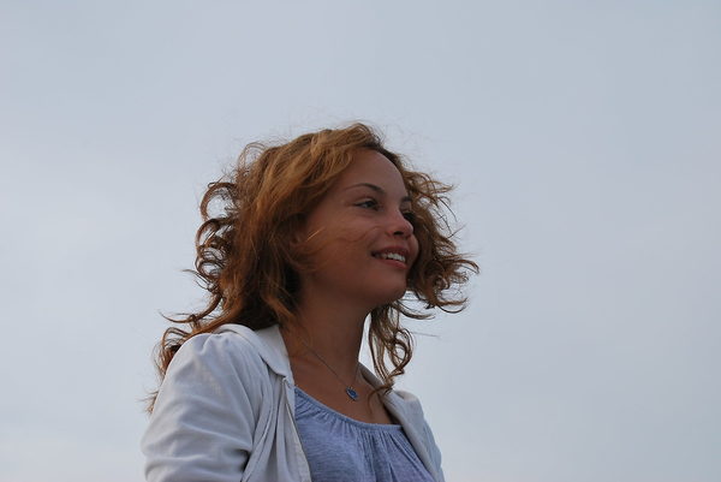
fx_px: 1443
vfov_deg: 19.0
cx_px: 360
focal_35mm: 72
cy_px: 241
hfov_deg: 28.1
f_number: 8
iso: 100
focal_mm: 48
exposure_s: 1/250
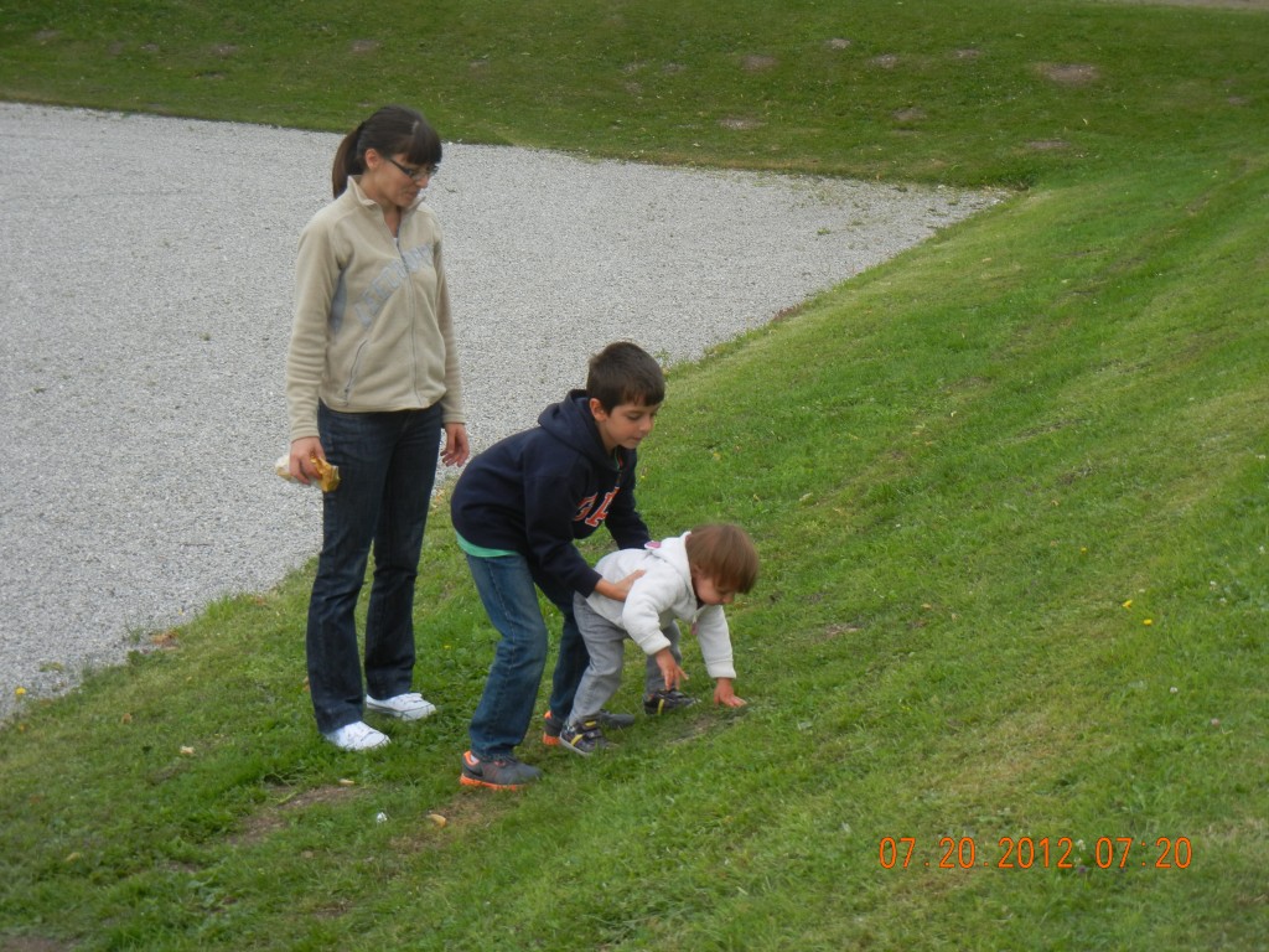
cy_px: 476
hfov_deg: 25.3
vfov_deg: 19.1
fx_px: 2823
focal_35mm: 77
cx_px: 634
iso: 160
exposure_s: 1/360
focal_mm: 13.9
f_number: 4.3
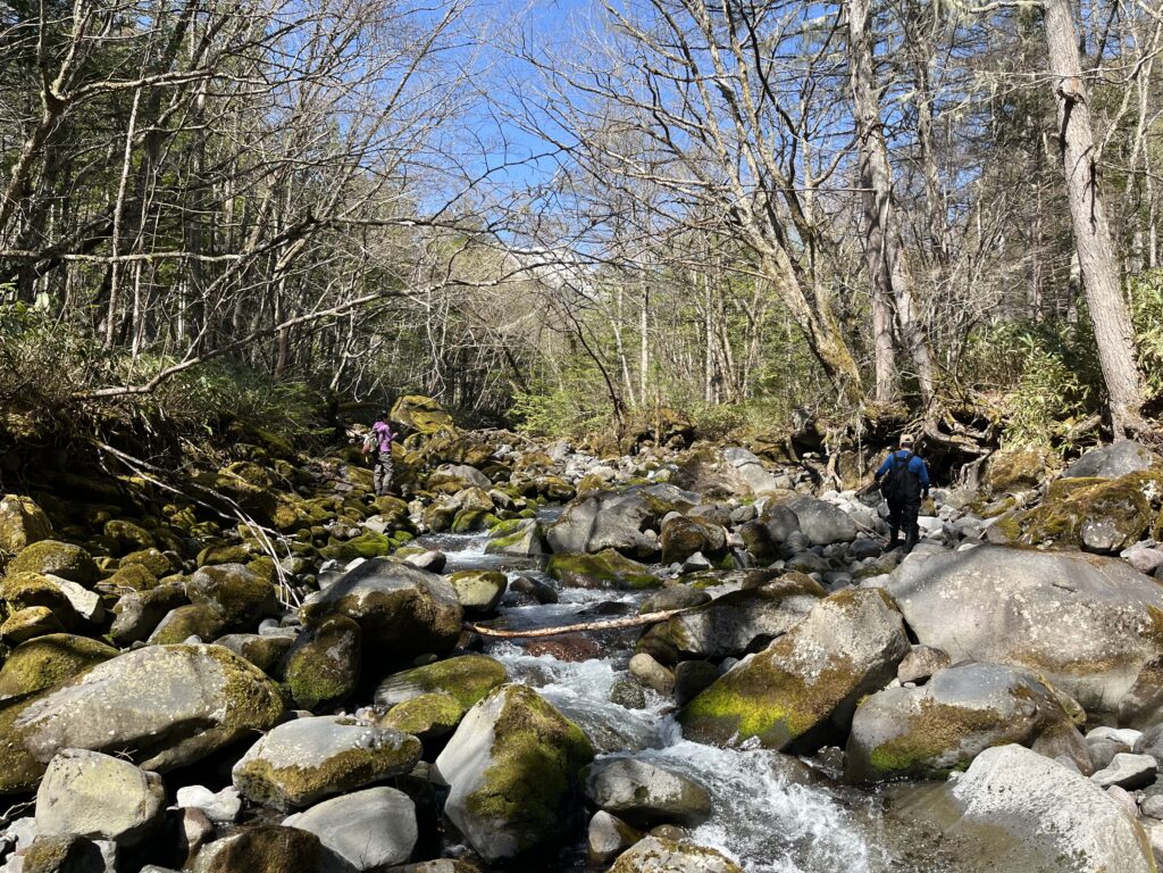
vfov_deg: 53.1
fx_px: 874
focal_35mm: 26
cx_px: 582
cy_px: 436
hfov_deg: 67.3
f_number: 1.6
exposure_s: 1/1117
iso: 50
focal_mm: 5.1
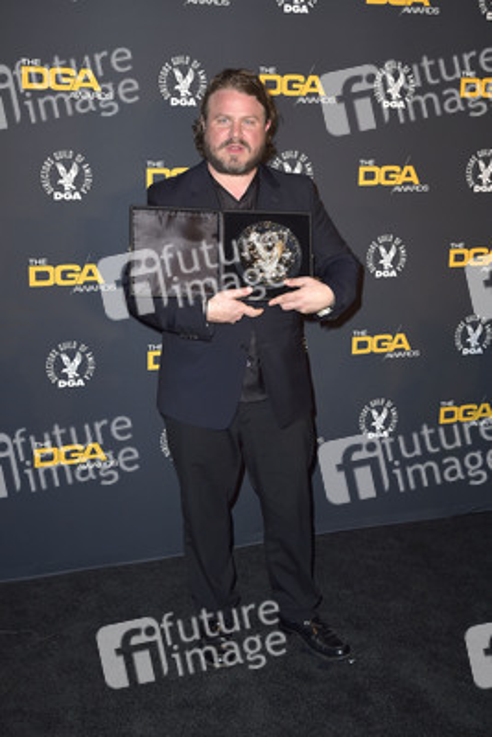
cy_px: 368
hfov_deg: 30.5
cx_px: 246
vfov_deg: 44.5
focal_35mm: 44
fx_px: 901
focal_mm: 44
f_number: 6.3
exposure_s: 1/250
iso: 640
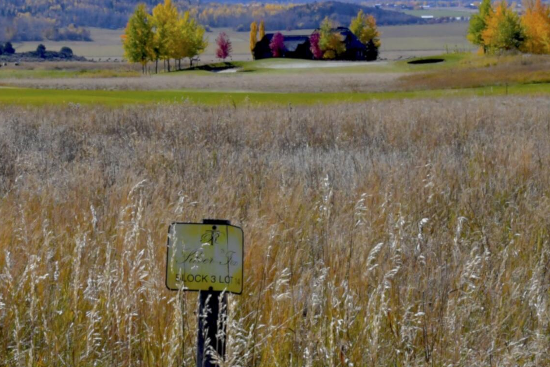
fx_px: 2129
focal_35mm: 139
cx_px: 219
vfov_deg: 9.8
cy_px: 136
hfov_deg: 14.7
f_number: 11
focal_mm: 35
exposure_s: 1/1600
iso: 1600
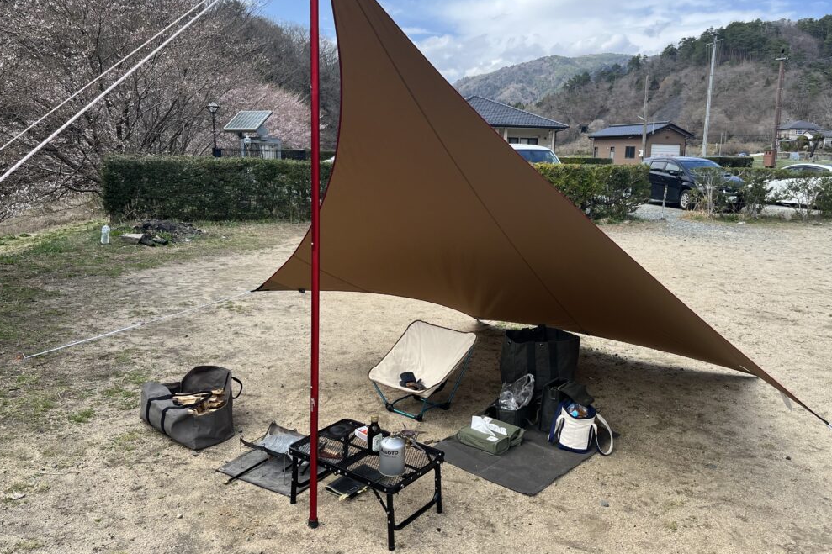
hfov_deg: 65.5
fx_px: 647
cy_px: 250
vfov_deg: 46.3
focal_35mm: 28
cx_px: 421
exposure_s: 1/1458
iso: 50
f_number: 1.6
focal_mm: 5.1
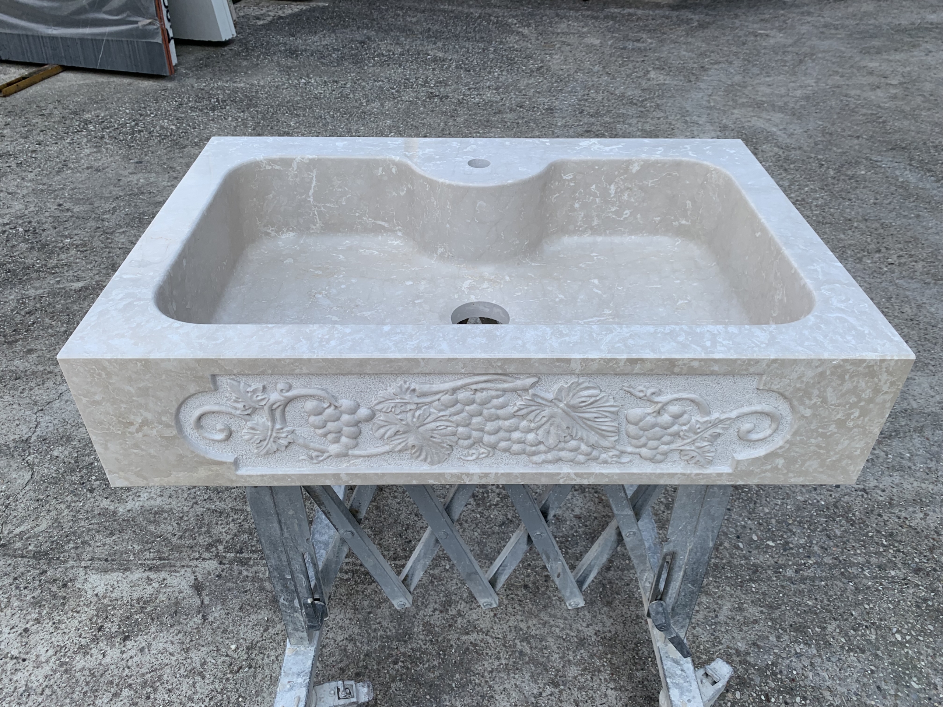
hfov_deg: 67.3
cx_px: 472
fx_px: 708
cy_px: 354
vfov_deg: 53.1
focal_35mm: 26
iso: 25
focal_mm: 4.25
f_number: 1.8
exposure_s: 1/1350
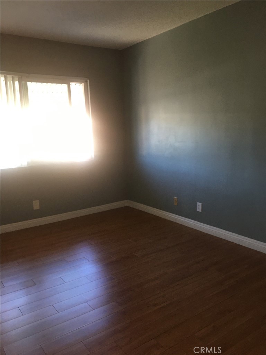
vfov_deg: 61.7
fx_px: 297
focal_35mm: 29
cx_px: 133
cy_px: 178
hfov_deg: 48.2
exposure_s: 1/30
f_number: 2.2
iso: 100
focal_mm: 4.15
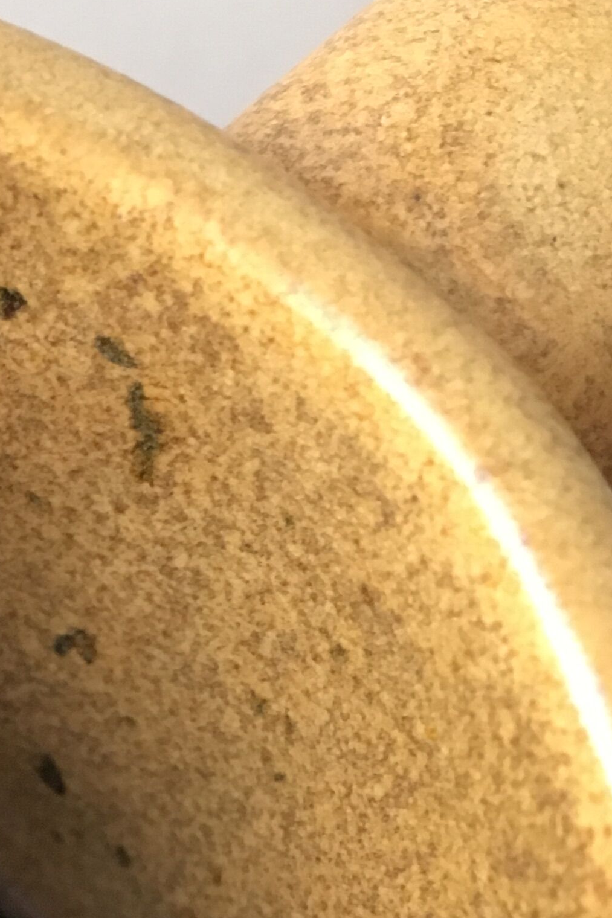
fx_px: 2040
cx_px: -231
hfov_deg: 16.0
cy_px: 794
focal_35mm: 80
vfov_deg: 24.7
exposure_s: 1/33
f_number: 2.2
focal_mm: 4.15
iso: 160
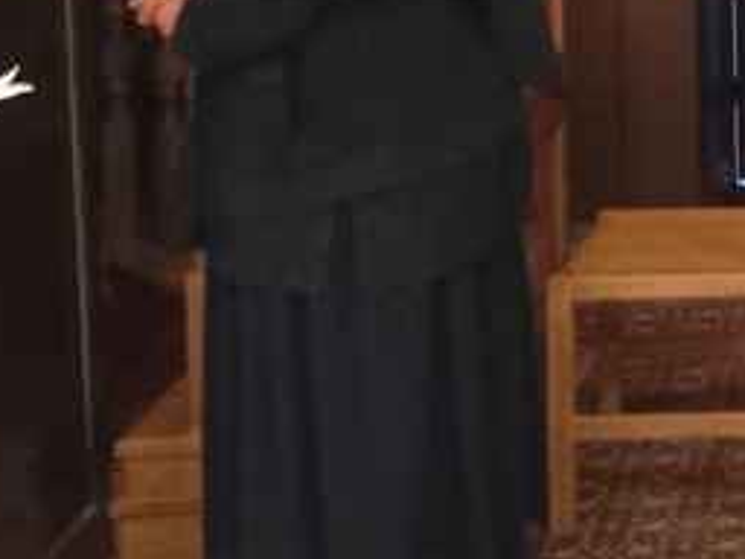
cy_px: -230
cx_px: 1147
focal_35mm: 83
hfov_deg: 20.0
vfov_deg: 16.5
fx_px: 1786
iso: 640
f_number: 2
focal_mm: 4.6
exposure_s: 1/20
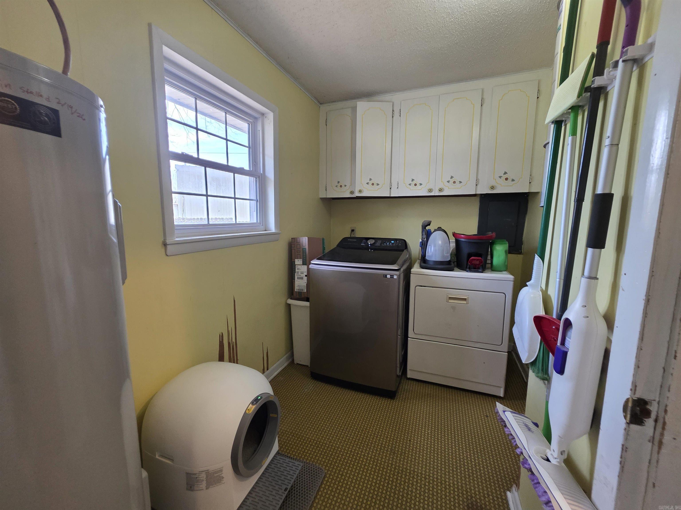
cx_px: 340
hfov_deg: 106.2
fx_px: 256
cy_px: 255
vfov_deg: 89.9
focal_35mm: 13
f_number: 1.9
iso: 320
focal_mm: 2.2
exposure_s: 1/60
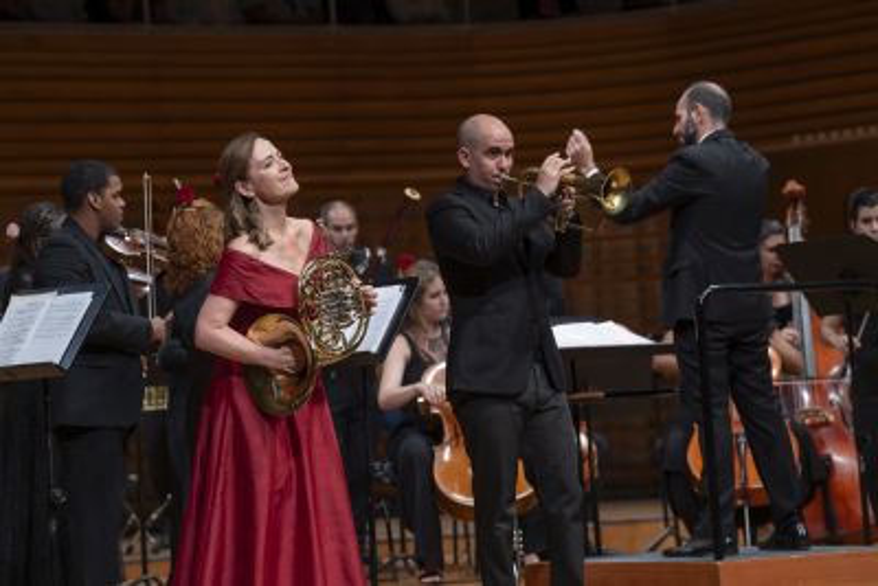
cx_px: 439
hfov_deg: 12.8
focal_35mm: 160
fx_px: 3903
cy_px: 293
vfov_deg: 8.6
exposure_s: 1/200
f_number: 5
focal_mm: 160
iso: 1600
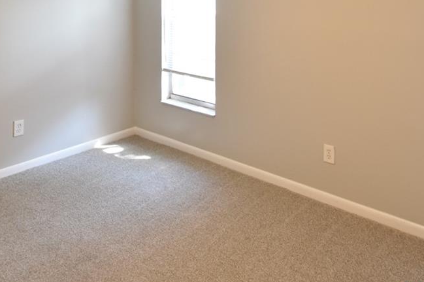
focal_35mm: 37
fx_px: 436
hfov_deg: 51.9
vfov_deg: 33.0
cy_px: 2
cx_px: 206
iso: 800
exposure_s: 1/45
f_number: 3.5
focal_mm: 10
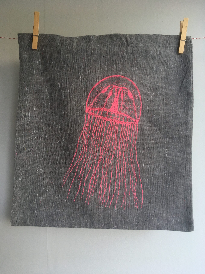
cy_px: 137
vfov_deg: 61.7
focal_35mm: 29
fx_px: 229
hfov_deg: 48.2
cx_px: 102
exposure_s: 1/33
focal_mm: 4.15
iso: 125
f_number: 2.2
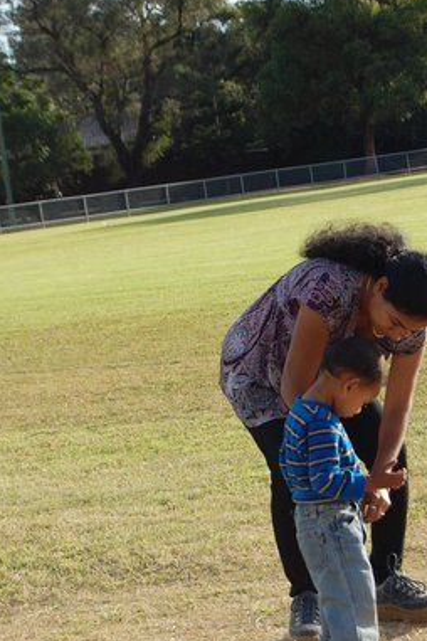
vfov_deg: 15.6
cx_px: 274
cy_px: 405
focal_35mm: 131
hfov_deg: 10.5
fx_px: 2331
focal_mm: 52
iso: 200
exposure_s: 1/250
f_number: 8
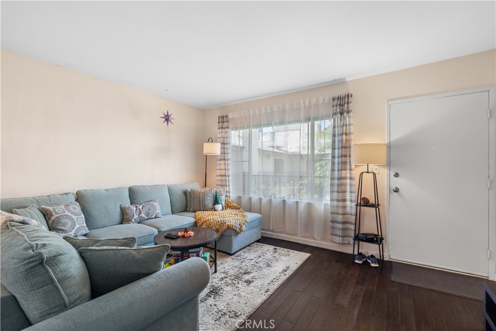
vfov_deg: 72.1
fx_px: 227
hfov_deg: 95.0
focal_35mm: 16
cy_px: 166
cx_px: 248
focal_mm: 16.5
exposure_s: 1/2
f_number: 8
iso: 320
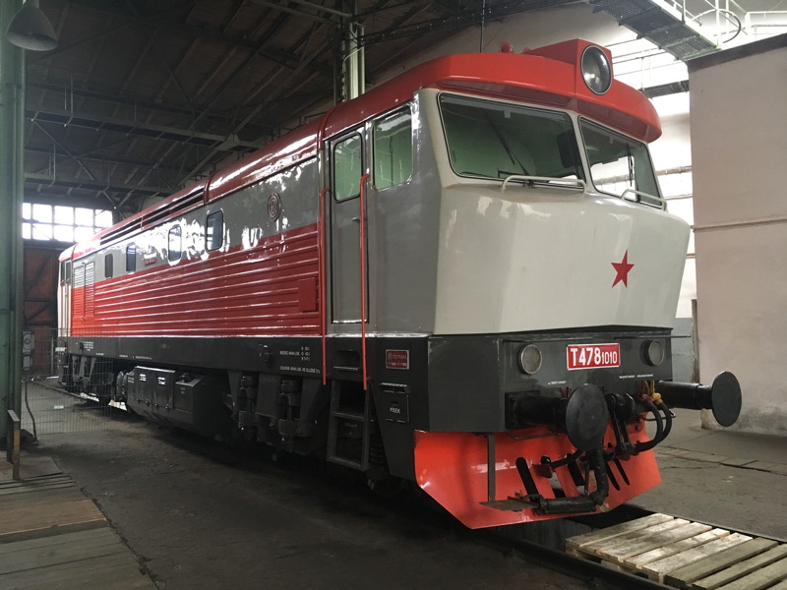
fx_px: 659
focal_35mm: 29
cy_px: 295
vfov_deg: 48.2
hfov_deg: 61.7
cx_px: 394
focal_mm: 4.15
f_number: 2.2
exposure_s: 1/33
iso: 250
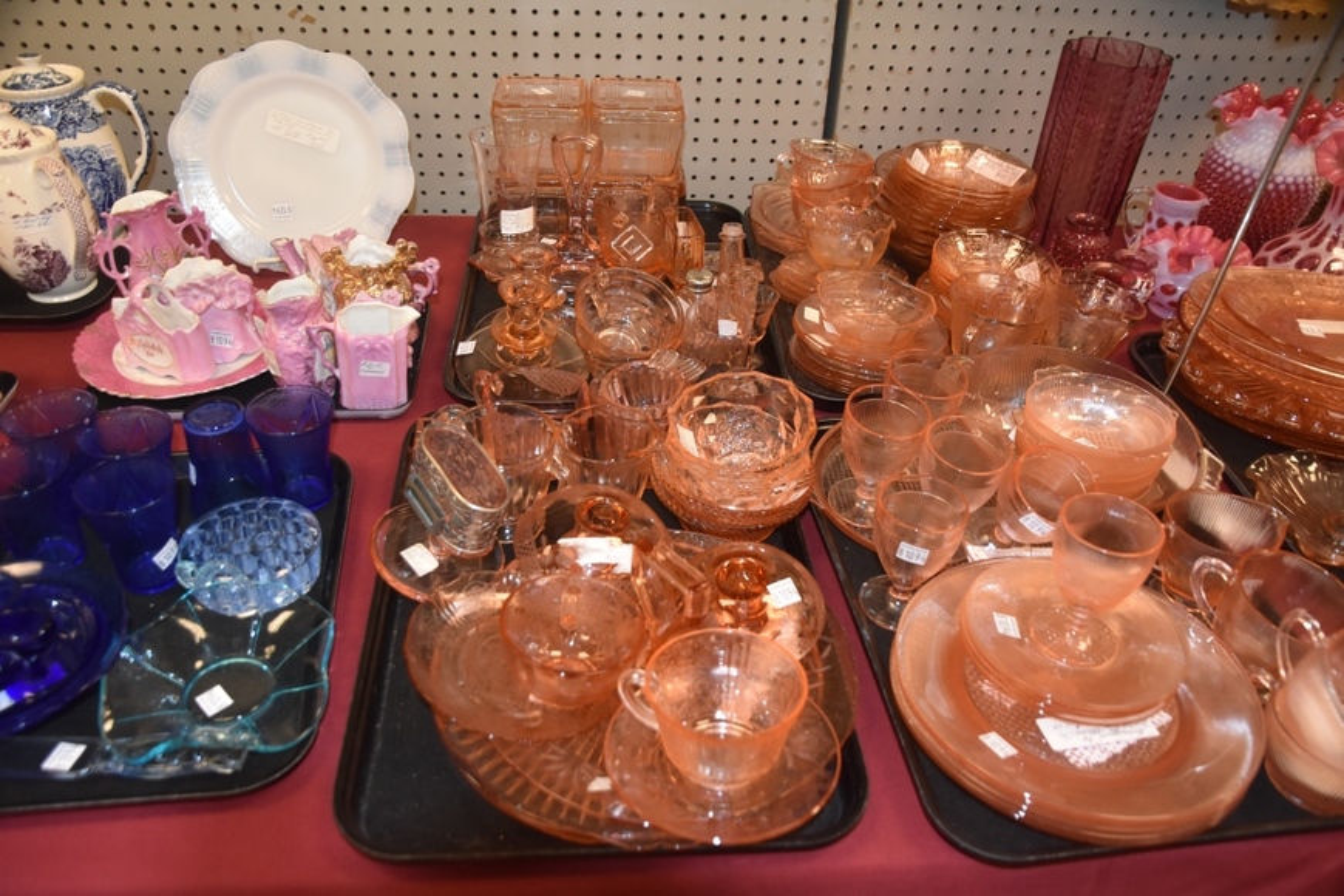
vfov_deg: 47.9
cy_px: 448
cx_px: 672
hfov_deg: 67.4
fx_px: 1008
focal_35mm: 27
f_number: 3.5
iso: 1400
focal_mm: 18
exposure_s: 1/60
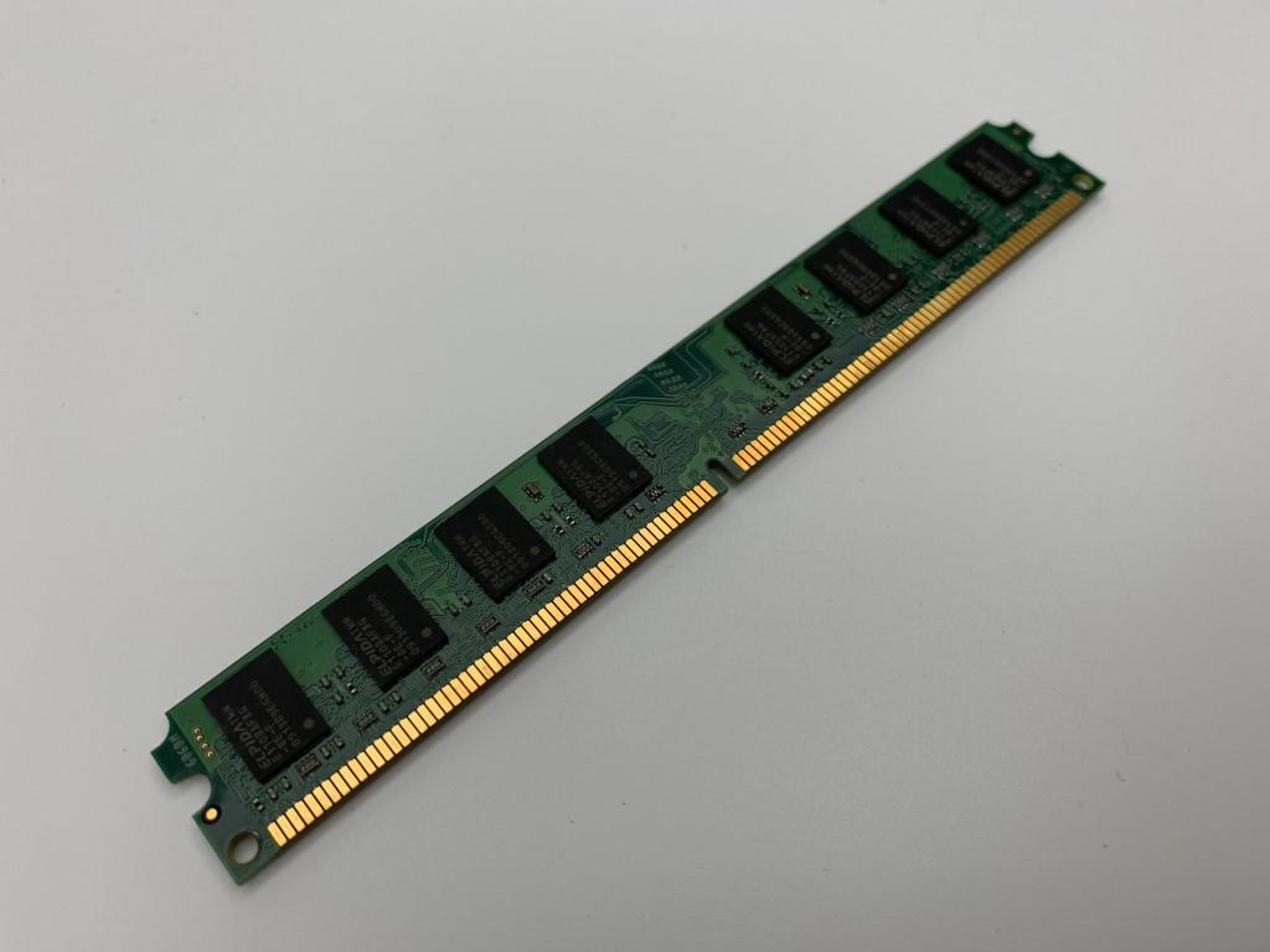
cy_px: 476
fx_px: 954
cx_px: 635
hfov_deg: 67.3
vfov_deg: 53.1
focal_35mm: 26
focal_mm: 4.25
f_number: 1.8
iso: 25
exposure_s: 1/272
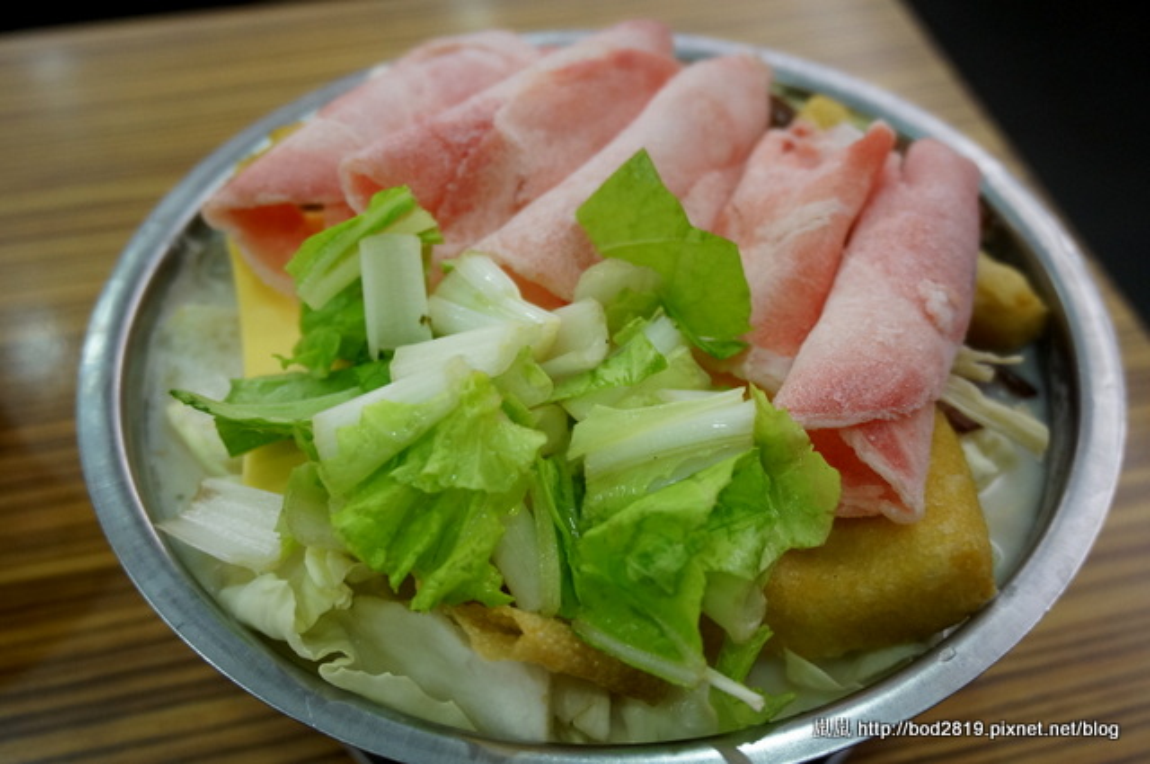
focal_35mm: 38
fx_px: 1196
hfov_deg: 51.3
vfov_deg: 35.4
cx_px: 575
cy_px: 382
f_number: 4.5
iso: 1000
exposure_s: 1/60
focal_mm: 25
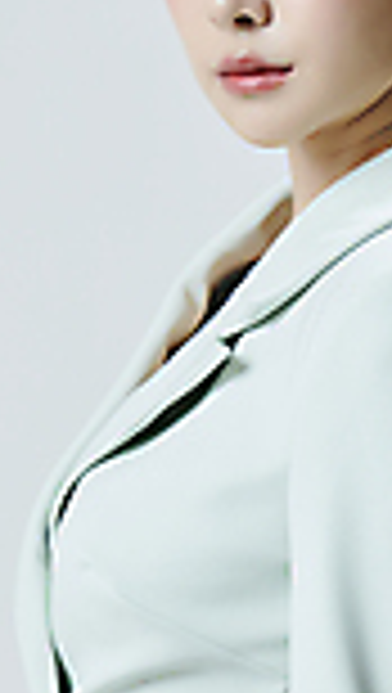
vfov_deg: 5.7
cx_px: 349
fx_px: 7017
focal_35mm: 381
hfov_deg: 3.2
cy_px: 266
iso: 40
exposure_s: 1/125
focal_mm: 140
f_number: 5.6
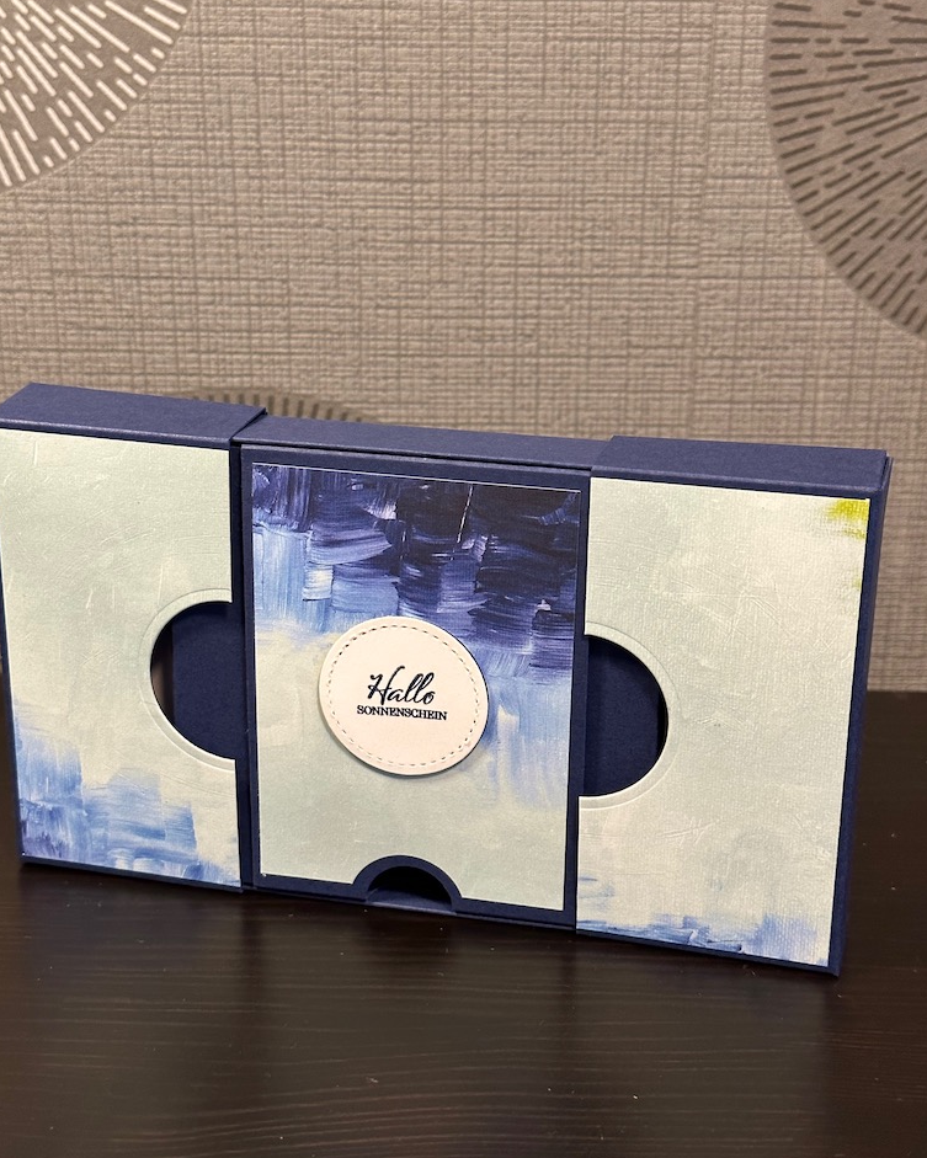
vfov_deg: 36.7
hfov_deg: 29.7
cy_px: 585
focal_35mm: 51
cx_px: 468
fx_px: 1749
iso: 250
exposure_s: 1/41
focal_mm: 6.86
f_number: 1.78
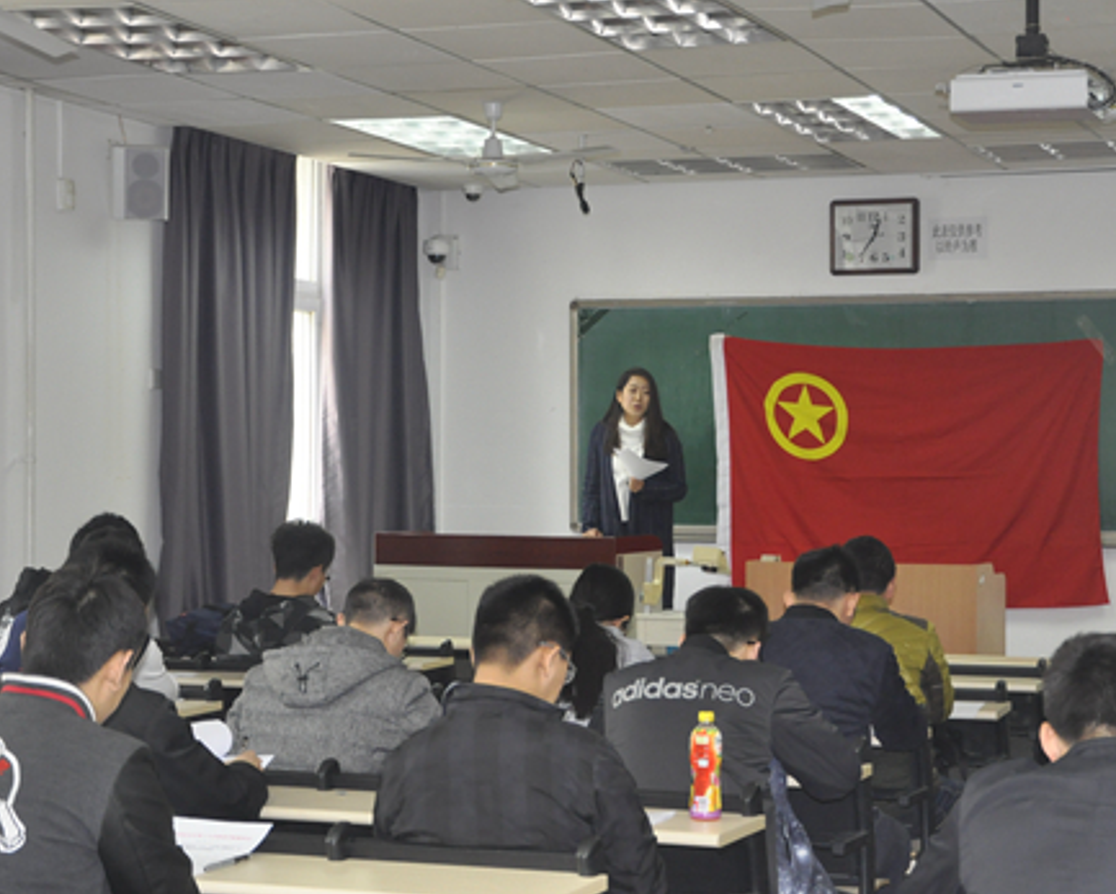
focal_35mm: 73
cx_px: 675
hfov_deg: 26.1
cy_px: 432
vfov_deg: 21.1
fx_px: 2403
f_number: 4.5
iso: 800
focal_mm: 35
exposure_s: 1/60
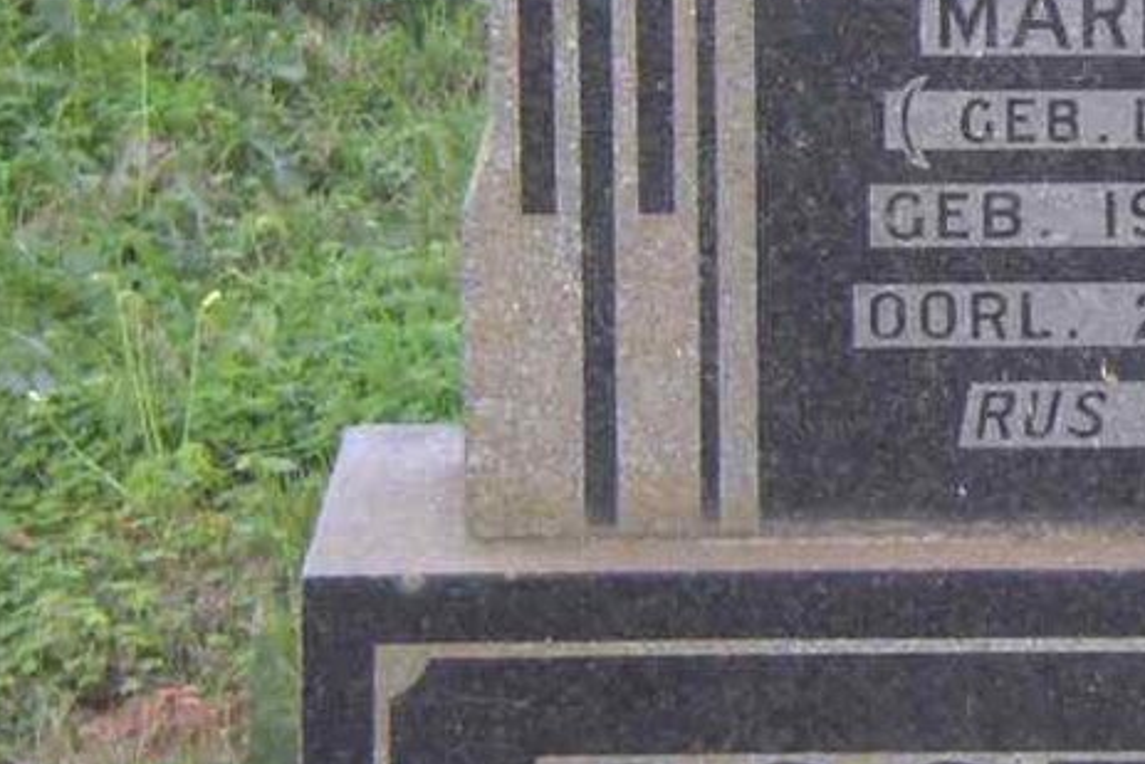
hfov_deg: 8.0
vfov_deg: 5.4
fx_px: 8144
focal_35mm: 256
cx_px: 1118
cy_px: 7
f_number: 3.8
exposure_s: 1/100
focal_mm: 14.7
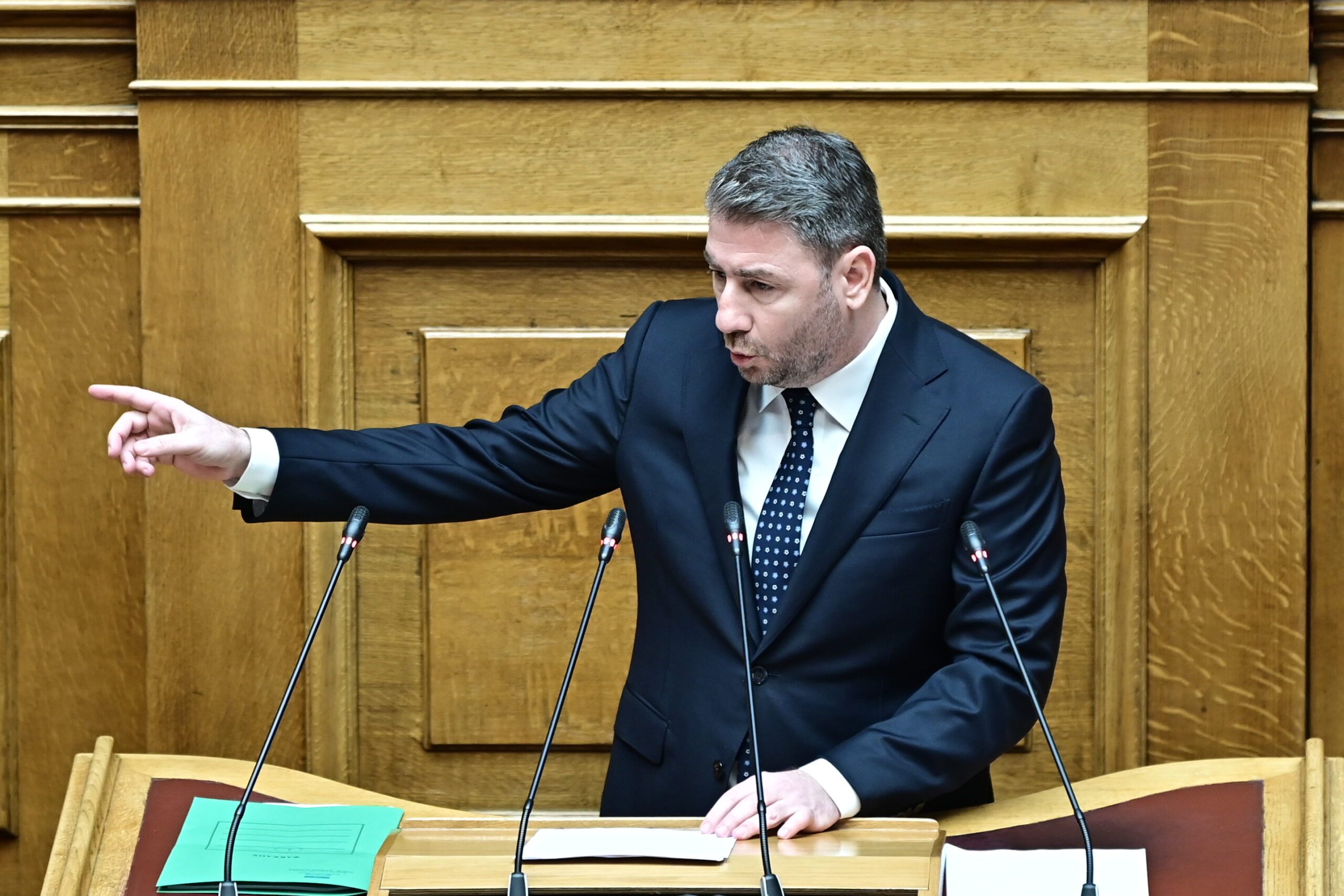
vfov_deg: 4.6
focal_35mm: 300
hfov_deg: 6.9
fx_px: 11200
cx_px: 672
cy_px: 448
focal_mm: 200
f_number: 3.2
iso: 1000
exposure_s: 1/200
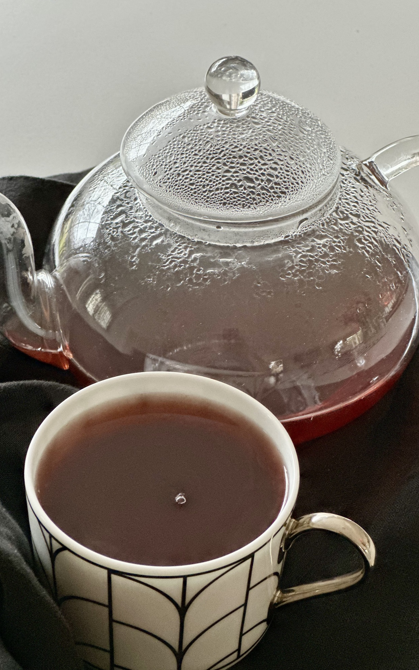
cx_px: 215
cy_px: 334
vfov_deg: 25.2
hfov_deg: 15.9
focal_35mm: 82
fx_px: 1499
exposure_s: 1/27
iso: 400
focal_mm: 9
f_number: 2.8
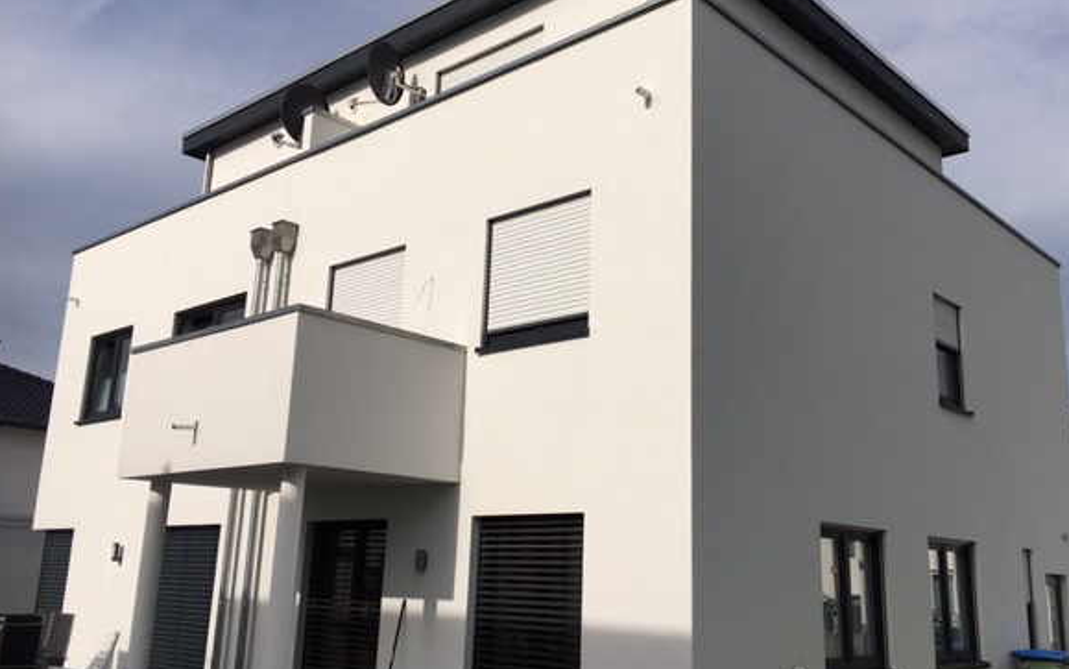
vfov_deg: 37.3
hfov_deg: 56.6
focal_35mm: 34
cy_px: 325
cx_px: 572
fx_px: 991
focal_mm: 4.15
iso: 25
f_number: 2.2
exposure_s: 1/4049
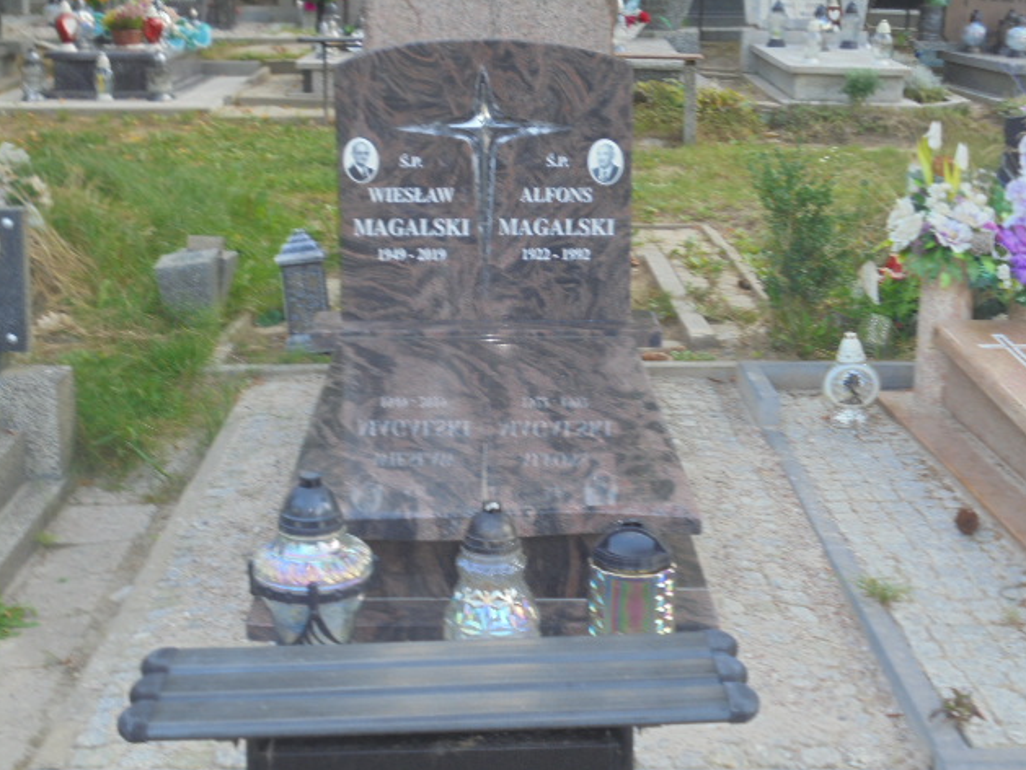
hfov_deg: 33.8
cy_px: 385
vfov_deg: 25.7
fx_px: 1690
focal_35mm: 57
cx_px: 514
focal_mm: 10.1
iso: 100
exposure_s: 1/30
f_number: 5.2
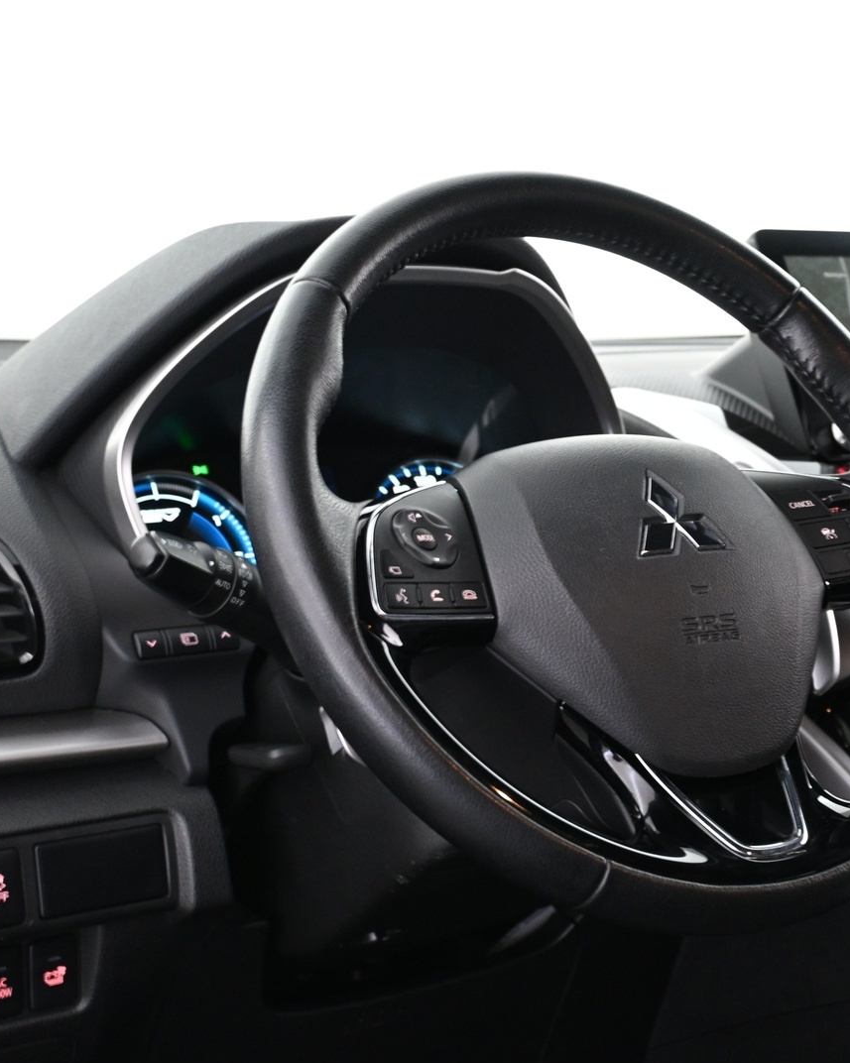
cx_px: 600
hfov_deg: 24.5
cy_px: 533
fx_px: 1941
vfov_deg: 30.6
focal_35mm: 62
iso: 1600
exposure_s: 1/10
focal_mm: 29
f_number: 4.8
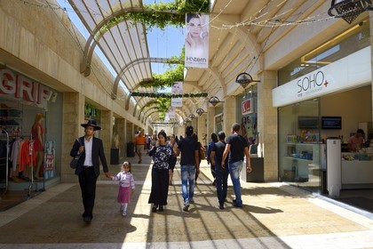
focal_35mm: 24
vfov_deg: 53.1
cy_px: 124
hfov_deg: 73.7
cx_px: 186
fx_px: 249
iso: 200
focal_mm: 24
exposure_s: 1/250
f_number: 8
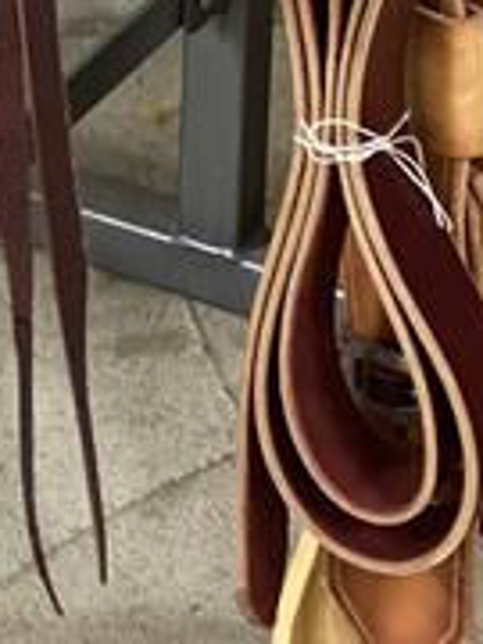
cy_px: -272
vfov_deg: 8.6
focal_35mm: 227
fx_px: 4223
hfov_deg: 6.5
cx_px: -143
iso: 320
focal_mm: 6
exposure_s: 1/30
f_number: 2
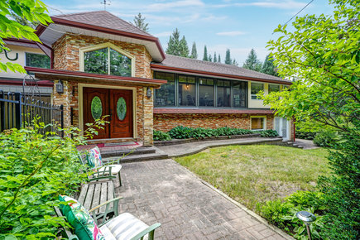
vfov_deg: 73.7
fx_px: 160
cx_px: 180
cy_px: 120
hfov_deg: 96.7
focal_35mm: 16
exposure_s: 1/50
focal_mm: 16
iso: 100
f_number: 8
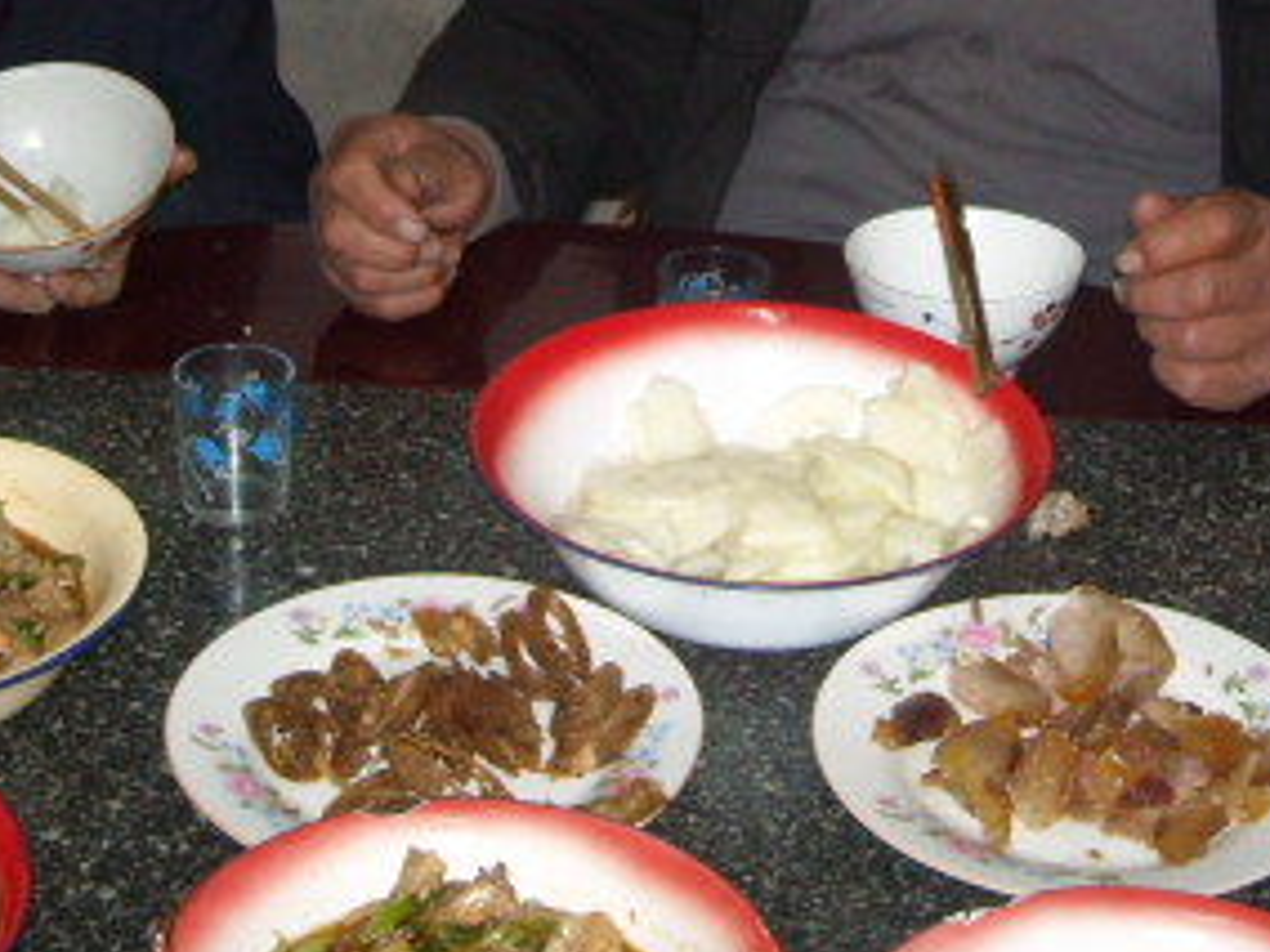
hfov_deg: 24.7
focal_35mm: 79
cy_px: -112
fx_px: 2898
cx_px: 769
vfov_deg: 18.0
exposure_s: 1/60
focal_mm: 5.7
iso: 200
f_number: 2.8
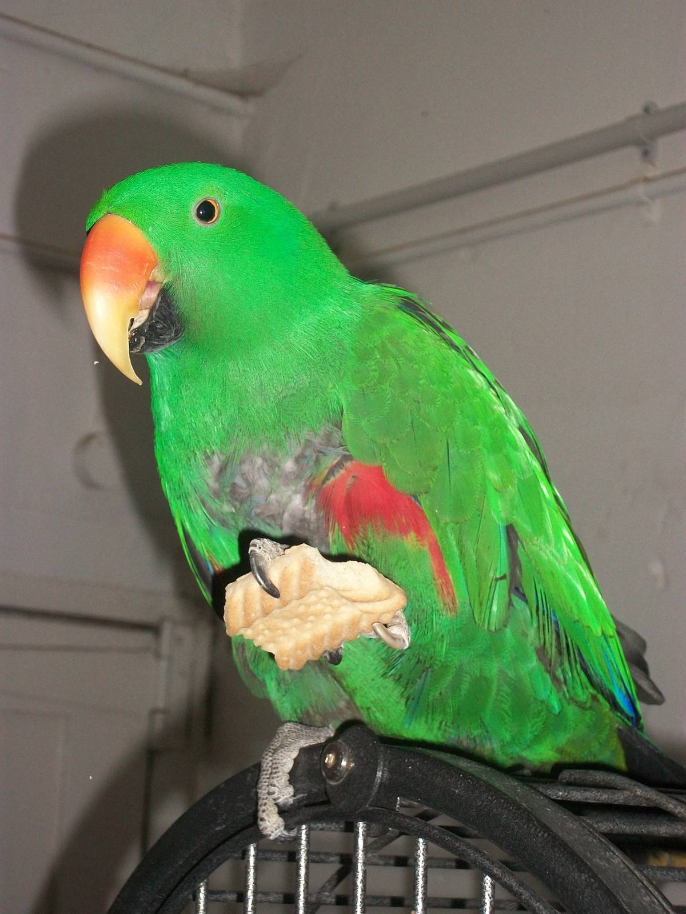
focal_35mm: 77
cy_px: 457
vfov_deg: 25.3
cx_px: 343
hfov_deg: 19.1
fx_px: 2035
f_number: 4.6
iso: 200
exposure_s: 1/500
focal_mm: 13.7
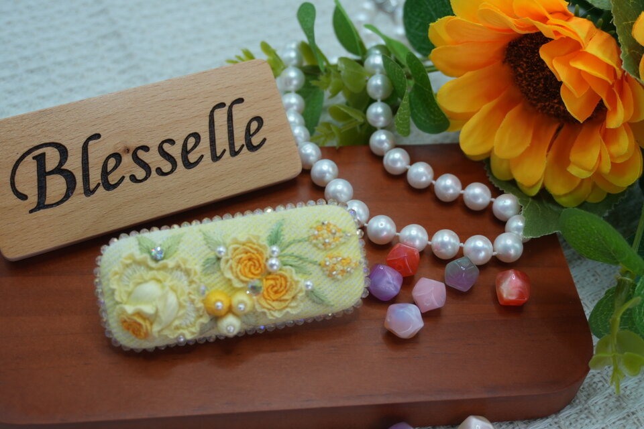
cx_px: 322
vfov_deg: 28.9
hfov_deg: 42.3
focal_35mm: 46
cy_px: 214
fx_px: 832
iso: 250
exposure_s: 1/60
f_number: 5
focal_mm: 31
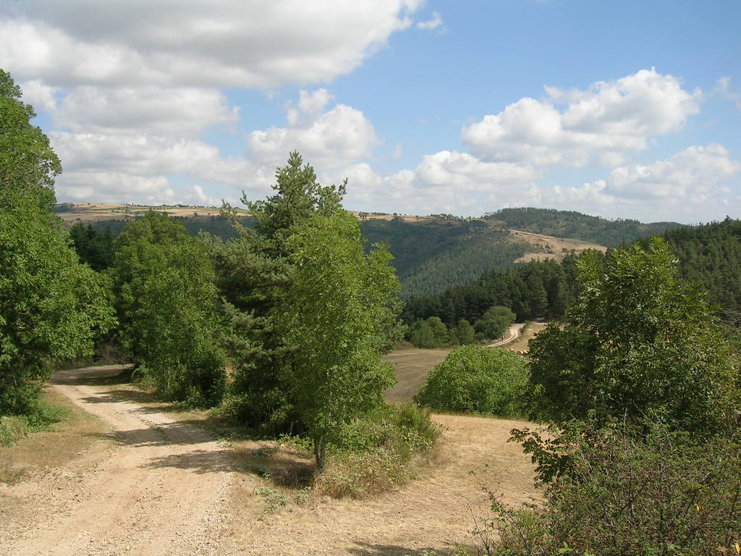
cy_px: 278
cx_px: 370
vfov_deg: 40.7
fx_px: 749
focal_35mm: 35
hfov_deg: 52.6
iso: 50
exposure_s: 1/449
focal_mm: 5.4
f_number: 4.8
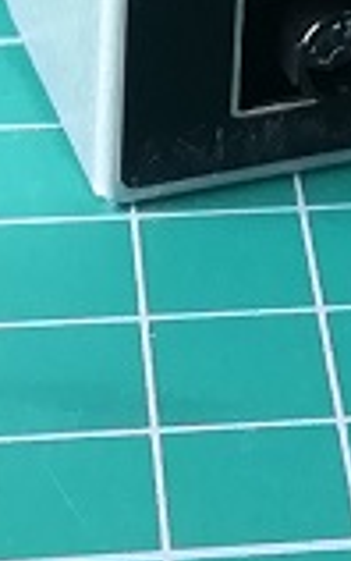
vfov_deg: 8.6
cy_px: -842
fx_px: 3331
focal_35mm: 218
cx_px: 503
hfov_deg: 6.0
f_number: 2.2
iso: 64
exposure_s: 1/50
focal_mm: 3.21
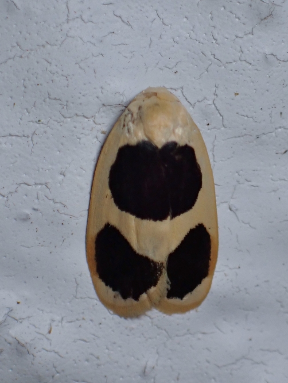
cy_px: 192
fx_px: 1109
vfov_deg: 19.6
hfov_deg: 14.8
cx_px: 144
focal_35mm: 100
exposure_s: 1/100
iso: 250
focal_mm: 18
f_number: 14
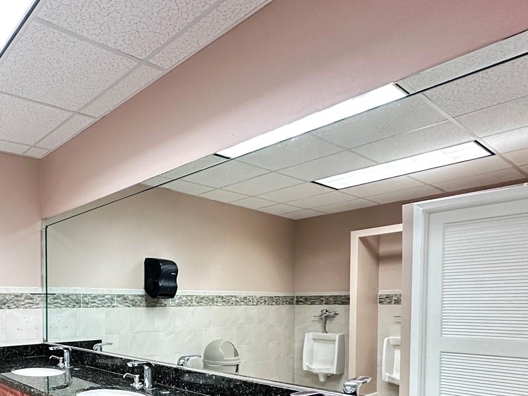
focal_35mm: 26
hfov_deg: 59.1
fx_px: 396
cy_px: 311
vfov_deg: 50.2
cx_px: 69
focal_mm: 2.22
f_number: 2.2
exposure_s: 1/60
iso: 640
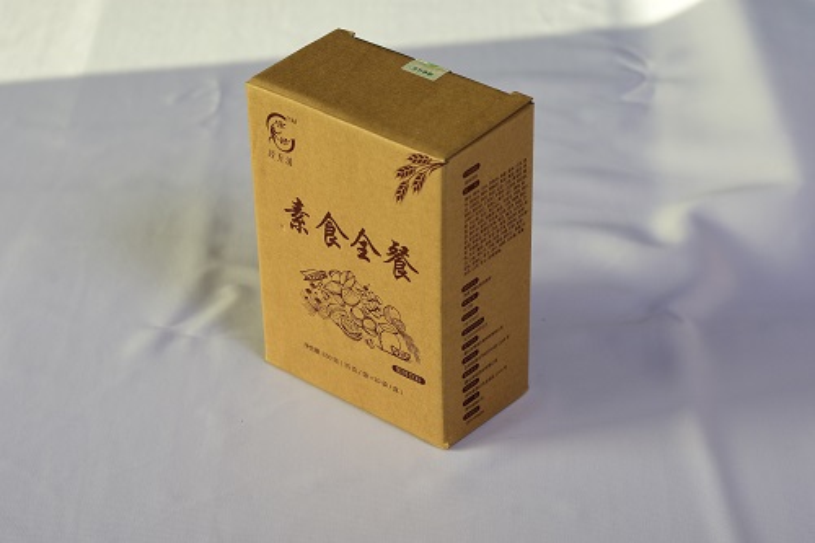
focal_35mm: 75
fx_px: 1697
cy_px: 272
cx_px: 408
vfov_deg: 18.2
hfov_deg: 27.0
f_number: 5.6
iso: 160
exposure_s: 1/200
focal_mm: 50
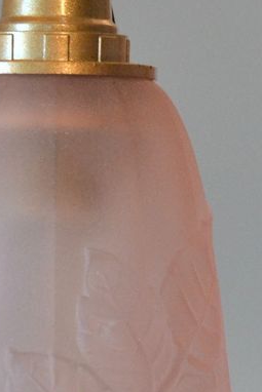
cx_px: 207
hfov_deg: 3.5
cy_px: 110
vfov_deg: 5.2
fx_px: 4338
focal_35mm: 398
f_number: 5.3
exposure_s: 1/125
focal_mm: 75
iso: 2000
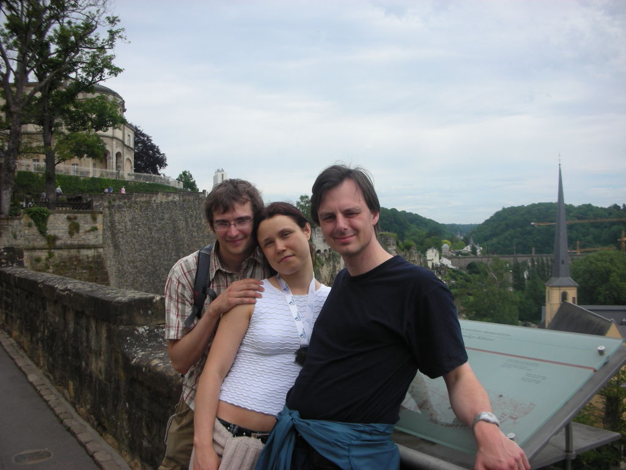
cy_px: 235
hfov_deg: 52.6
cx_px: 313
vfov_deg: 40.7
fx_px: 633
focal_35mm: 35
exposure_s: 1/79.7
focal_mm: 5.8
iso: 50
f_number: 8.5
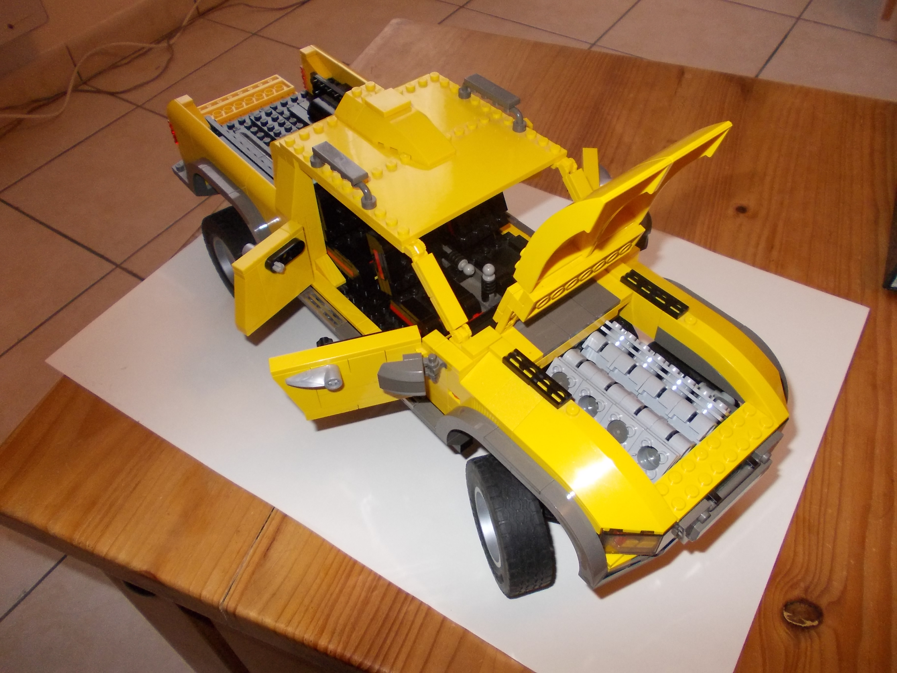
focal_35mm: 28
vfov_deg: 49.7
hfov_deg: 63.4
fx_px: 726
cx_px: 448
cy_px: 336
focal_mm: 4
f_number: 2.7
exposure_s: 1/25
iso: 200
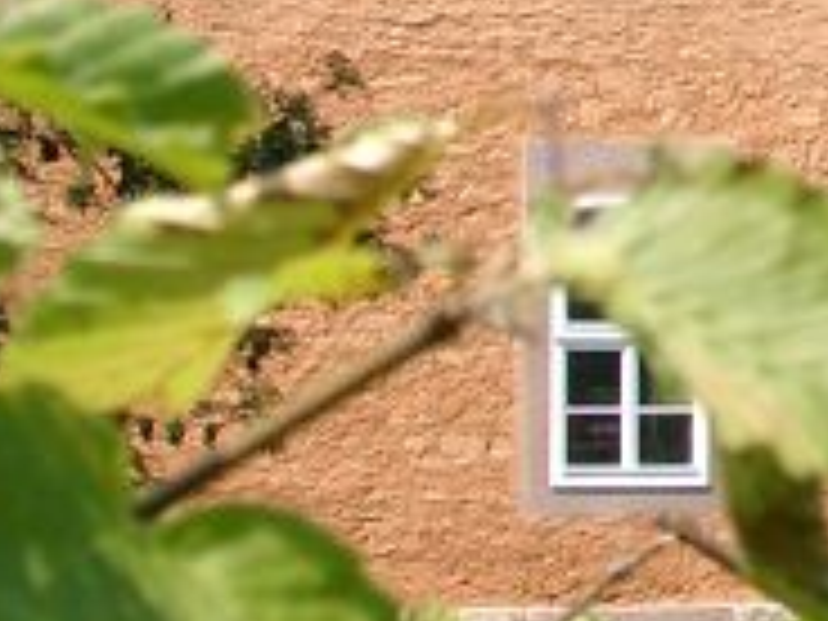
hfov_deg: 12.8
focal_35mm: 148
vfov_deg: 9.6
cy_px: -464
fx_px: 3540
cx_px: 1161
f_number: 4
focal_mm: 7.13
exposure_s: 1/465
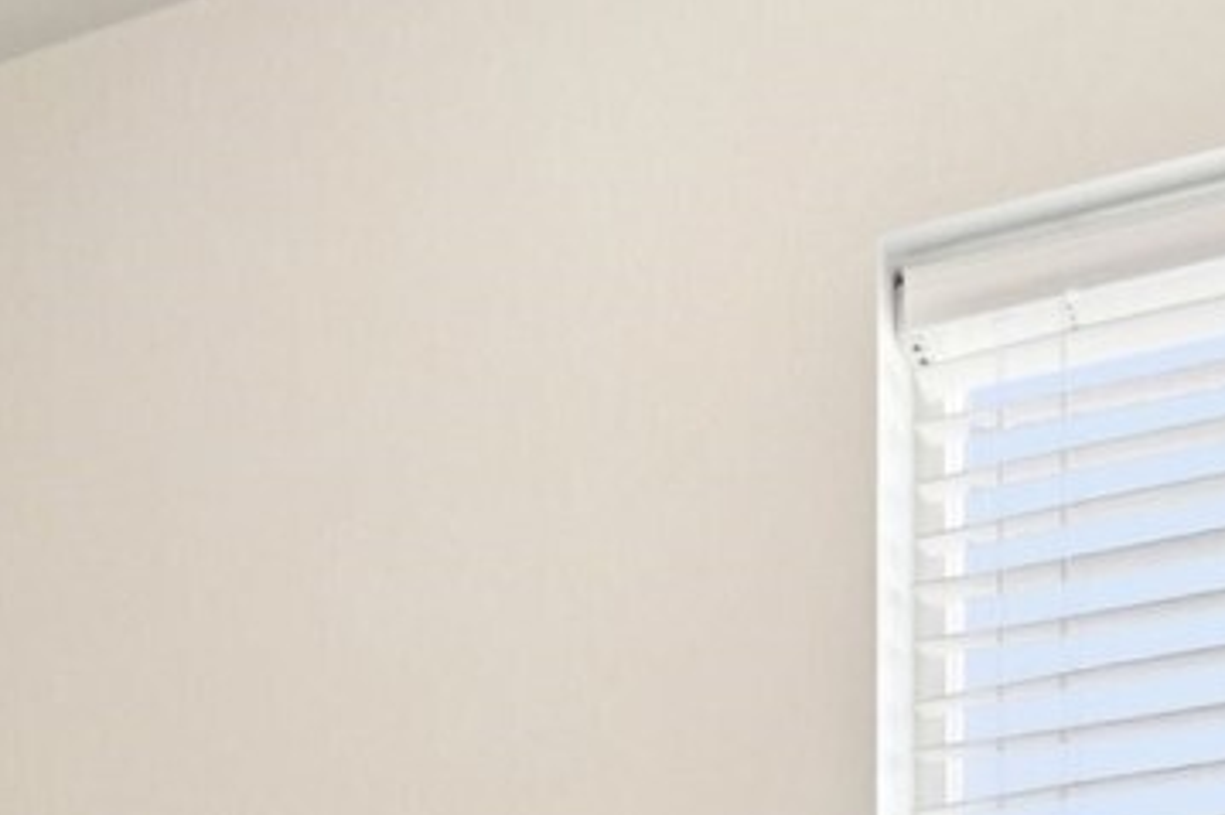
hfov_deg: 28.4
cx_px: 534
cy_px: 1703
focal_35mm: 71
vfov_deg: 15.0
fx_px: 2415
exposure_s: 1/5
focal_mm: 10
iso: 200
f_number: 9
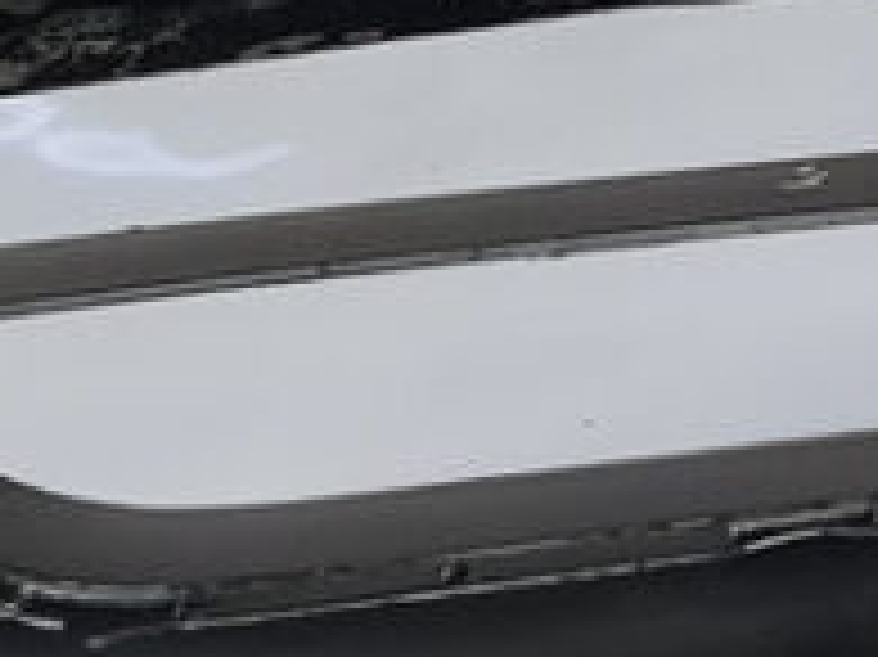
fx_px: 4740
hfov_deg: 8.7
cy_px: -752
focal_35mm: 187
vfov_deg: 7.5
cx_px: 2648
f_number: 1.8
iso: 200
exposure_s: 1/100
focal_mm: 5.4
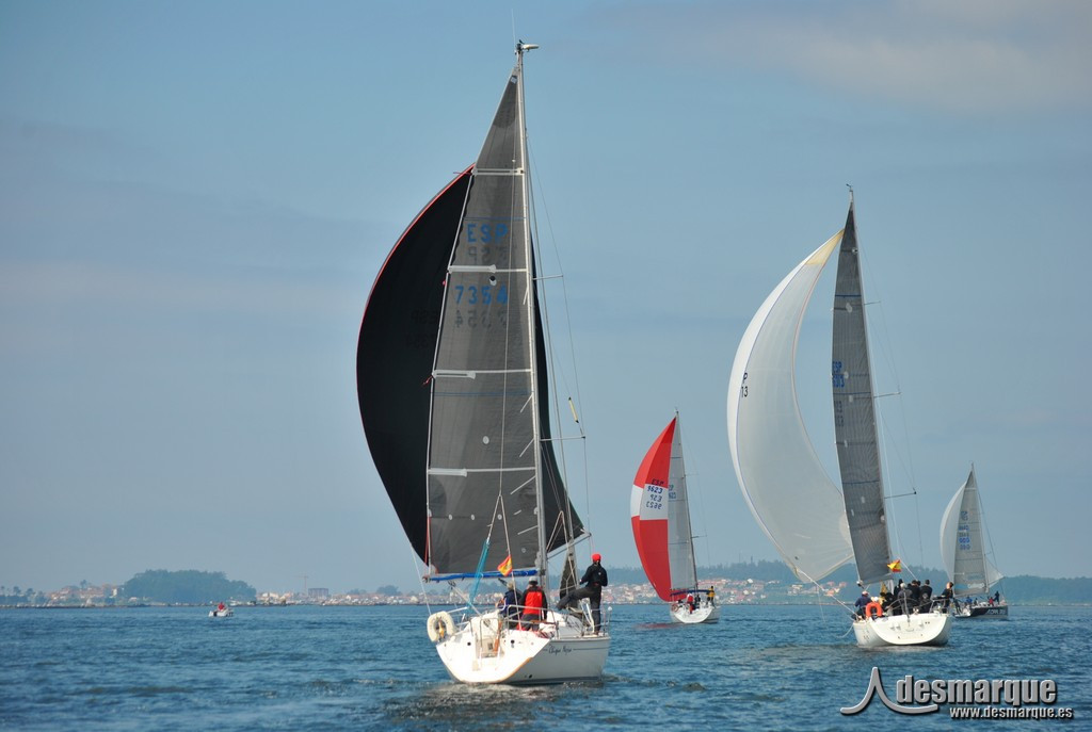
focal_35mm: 135
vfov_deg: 10.2
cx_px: 546
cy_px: 366
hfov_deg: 15.2
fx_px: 4103
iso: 100
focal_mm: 90
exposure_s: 1/640
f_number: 6.3
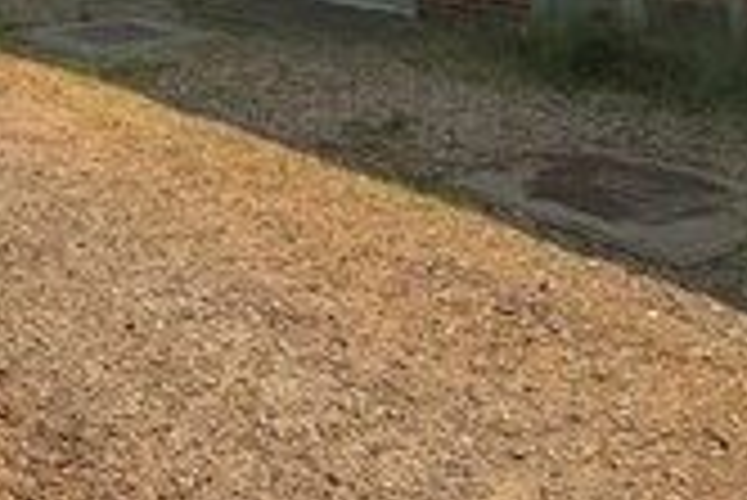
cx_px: 126
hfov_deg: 33.8
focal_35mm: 57
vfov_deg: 21.4
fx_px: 1184
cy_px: -160
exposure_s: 1/1358
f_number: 2.2
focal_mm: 1.74
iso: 32
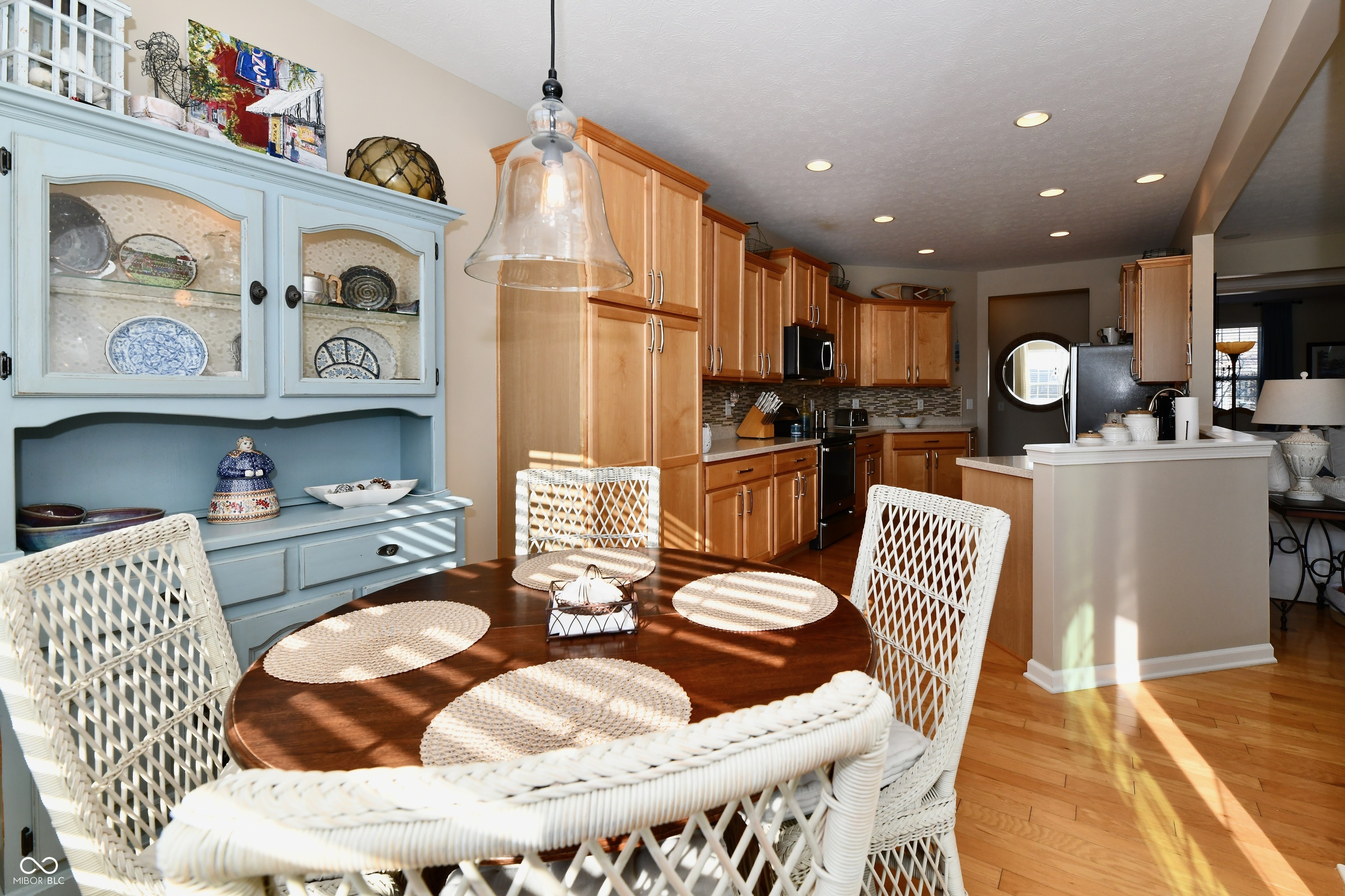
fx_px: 523
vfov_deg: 81.2
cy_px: 448
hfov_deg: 104.3
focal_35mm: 14
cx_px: 672
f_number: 9
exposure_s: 1/250
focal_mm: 14
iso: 640
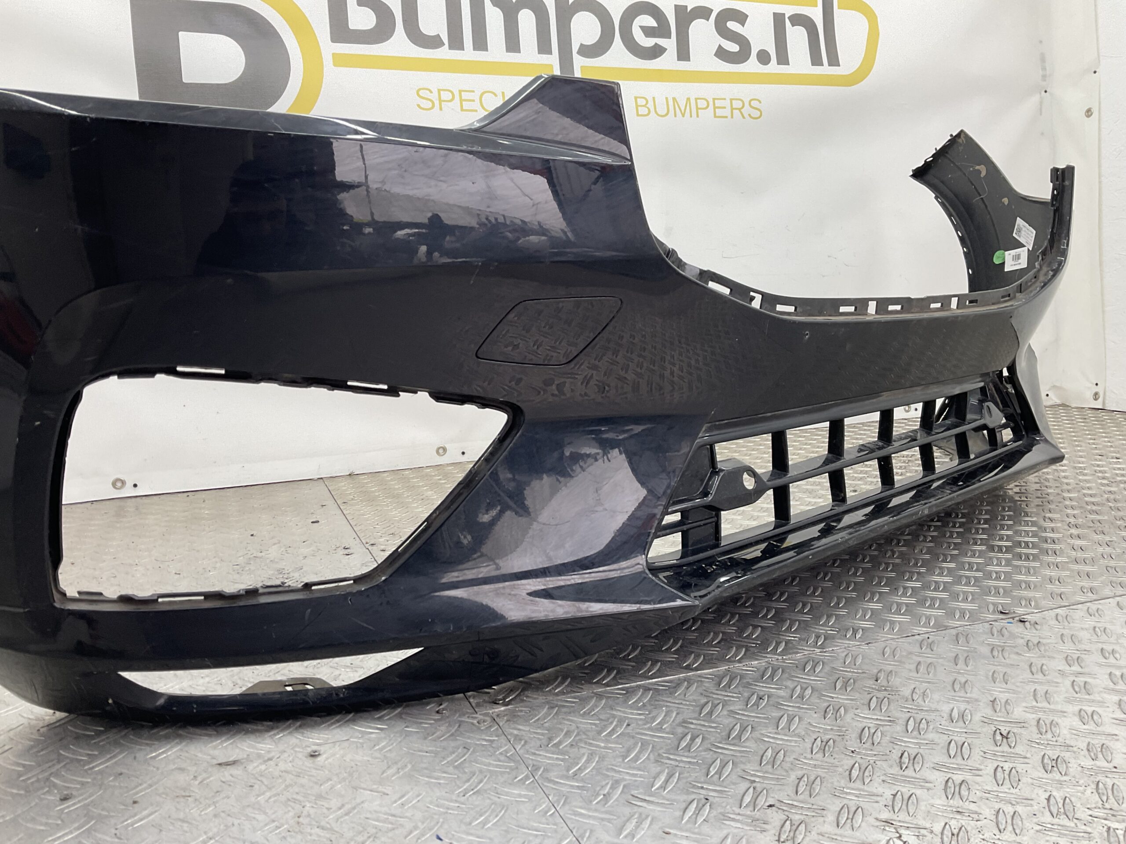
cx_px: 563
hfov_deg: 61.7
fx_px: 943
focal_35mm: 29
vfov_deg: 48.2
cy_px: 422
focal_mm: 3
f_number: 1.8
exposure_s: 1/120
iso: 40
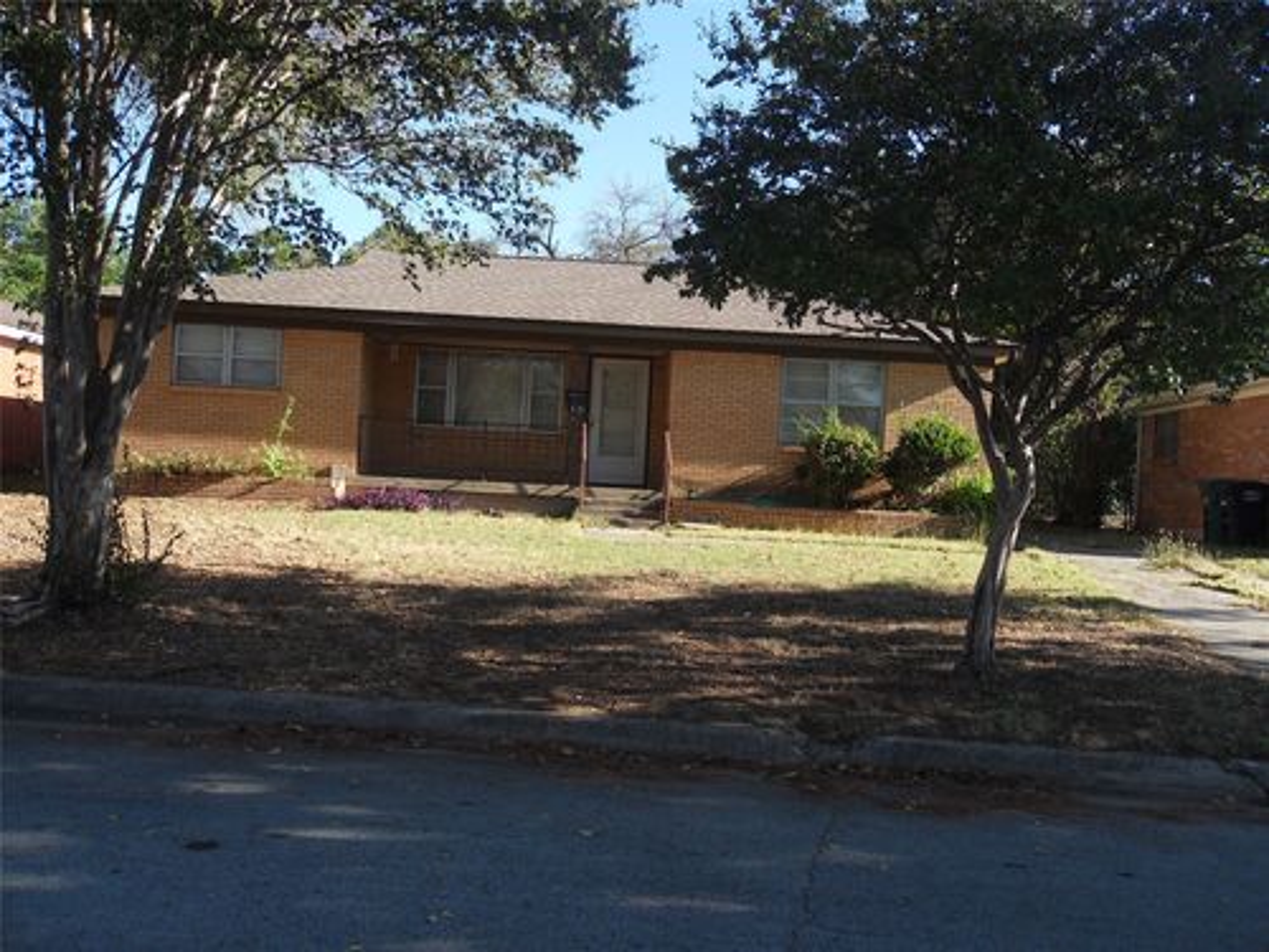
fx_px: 1283
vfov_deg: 40.7
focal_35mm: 35
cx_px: 634
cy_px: 476
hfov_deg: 52.6
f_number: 3.5
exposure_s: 1/350
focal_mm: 6.3
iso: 80
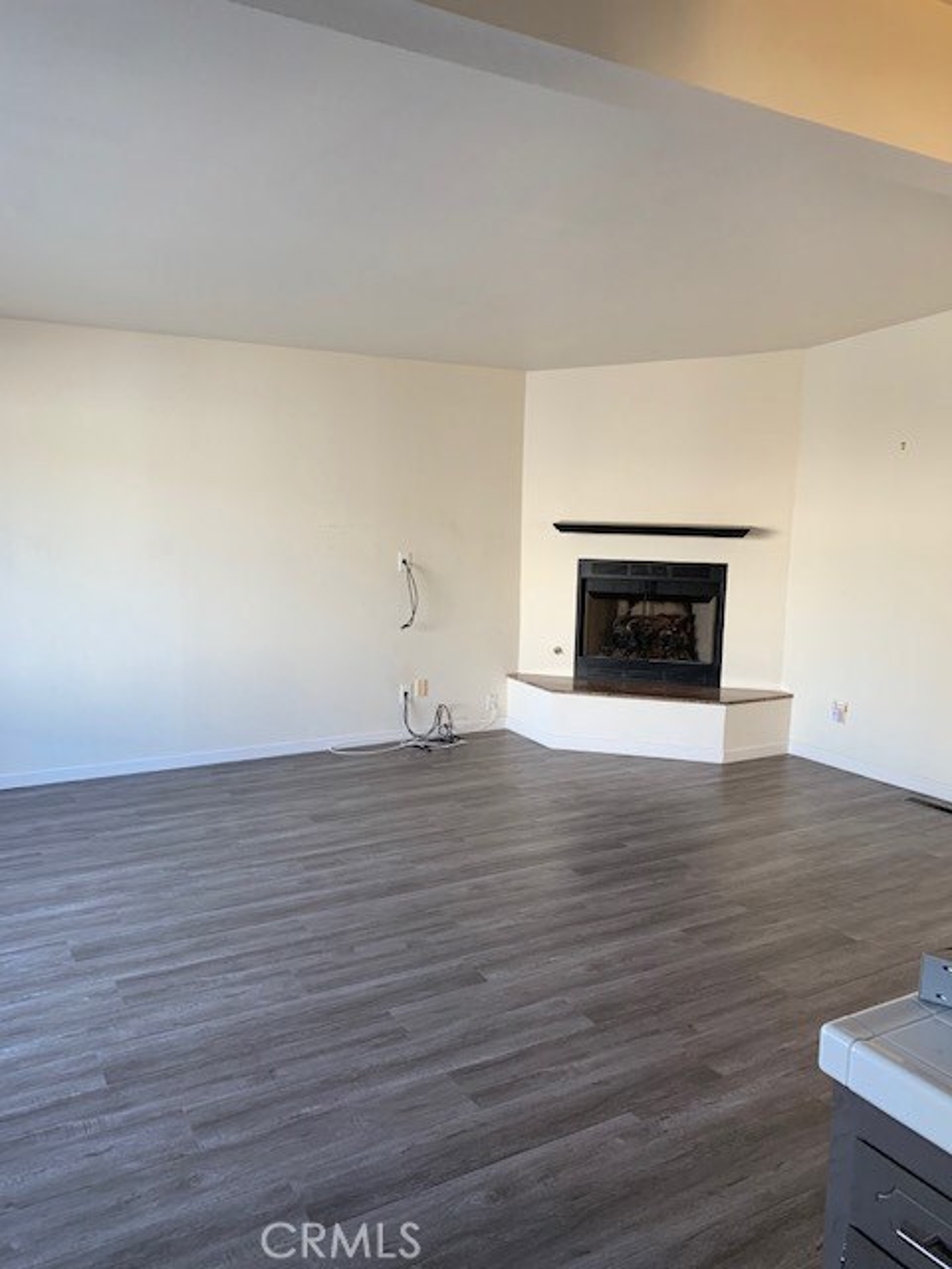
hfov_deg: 53.1
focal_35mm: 26
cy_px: 634
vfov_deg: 67.3
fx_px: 953
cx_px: 476
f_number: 1.8
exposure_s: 1/121
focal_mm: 4.25
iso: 100
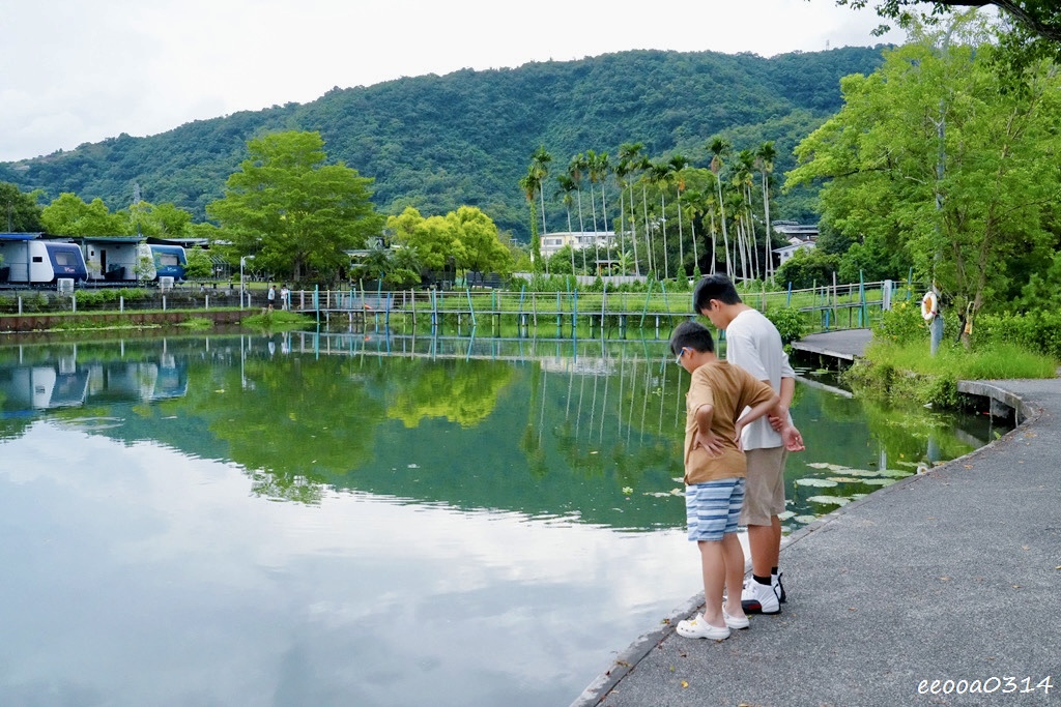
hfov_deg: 55.8
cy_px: 354
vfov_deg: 38.9
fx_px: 1002
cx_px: 530
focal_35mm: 34
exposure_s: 1/3200
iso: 6400
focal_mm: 34
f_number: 10
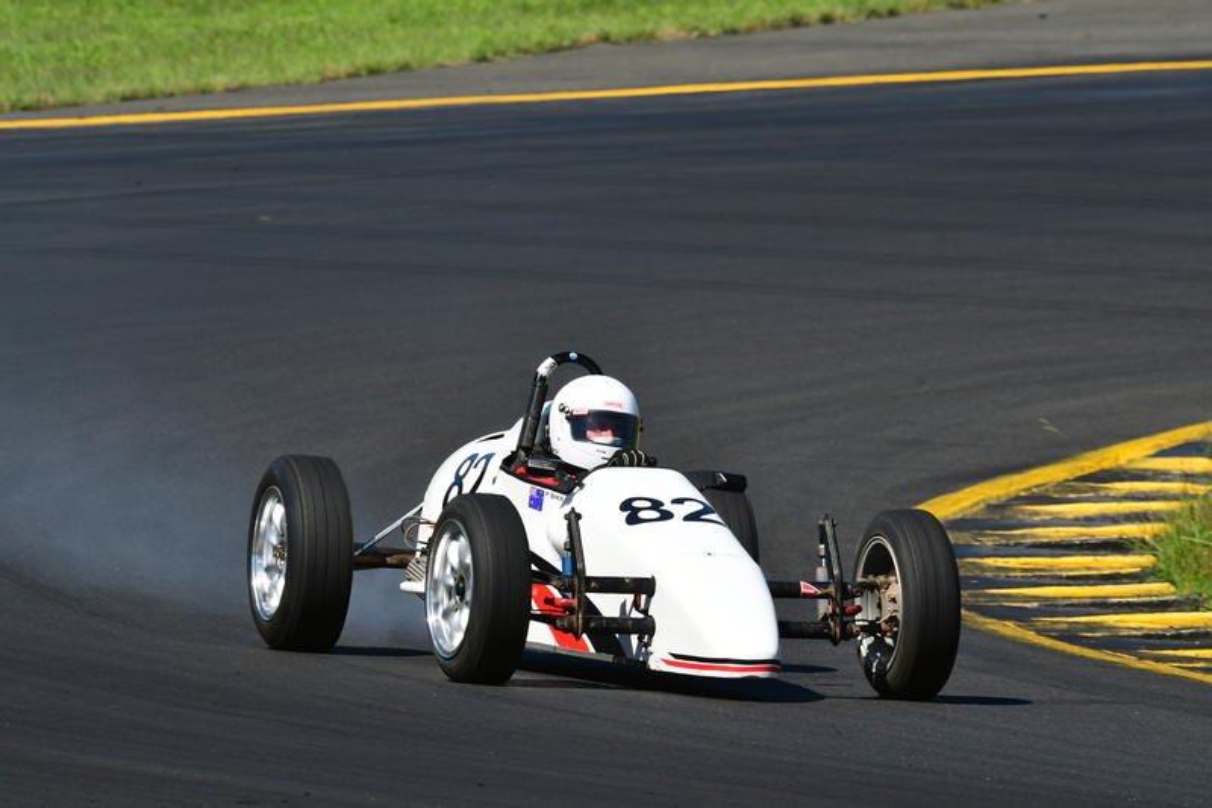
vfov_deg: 2.0
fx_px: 22719
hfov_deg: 3.1
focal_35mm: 675
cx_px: 606
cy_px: 404
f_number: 11
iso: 400
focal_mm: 450
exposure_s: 1/640
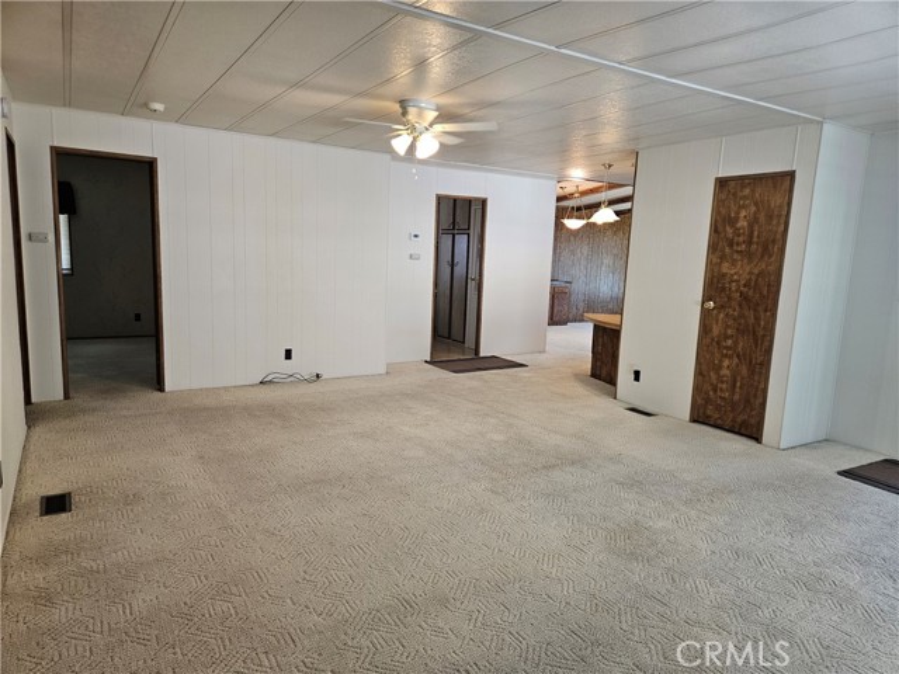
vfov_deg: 58.9
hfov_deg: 73.9
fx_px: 597
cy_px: 337
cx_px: 450
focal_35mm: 23
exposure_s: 1/120
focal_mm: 5.4
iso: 160
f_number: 1.8
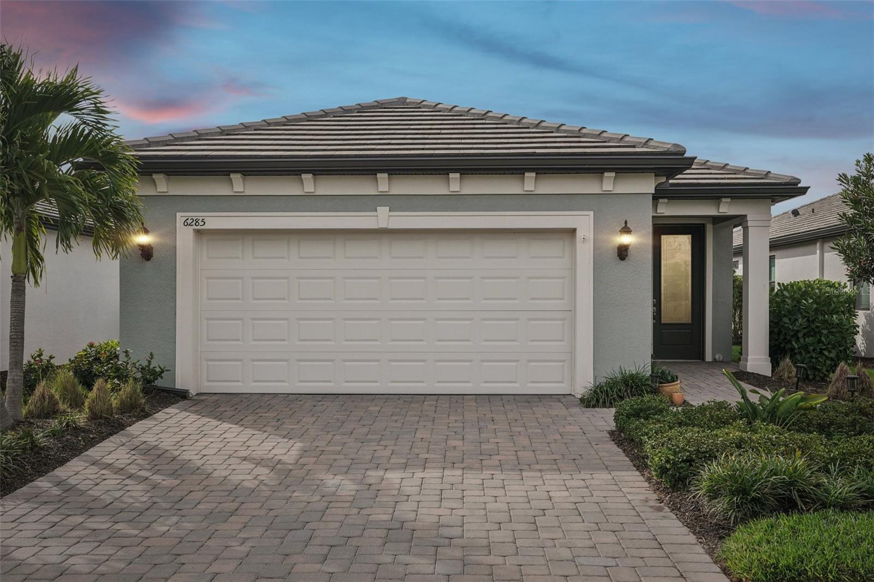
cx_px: 437
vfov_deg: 40.0
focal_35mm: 33
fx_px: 801
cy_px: 291
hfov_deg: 57.2
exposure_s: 1/640
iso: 400
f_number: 8
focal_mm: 33
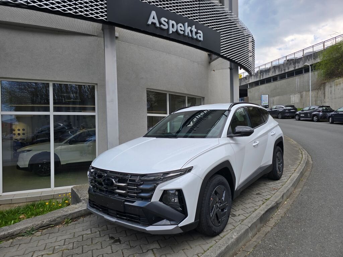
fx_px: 228
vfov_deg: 58.9
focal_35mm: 23
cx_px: 172
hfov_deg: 73.9
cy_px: 128
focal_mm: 6.3
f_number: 1.7
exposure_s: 1/347
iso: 12
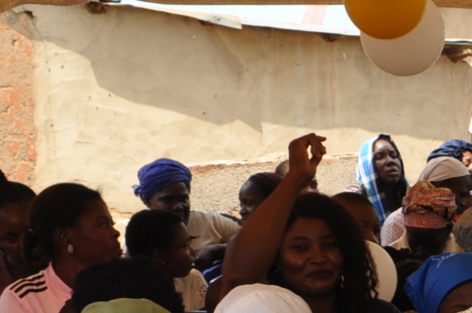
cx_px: 591
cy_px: 420
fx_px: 1572
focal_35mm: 120
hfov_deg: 16.3
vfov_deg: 11.1
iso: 200
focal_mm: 18
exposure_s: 1/200
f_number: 6.3
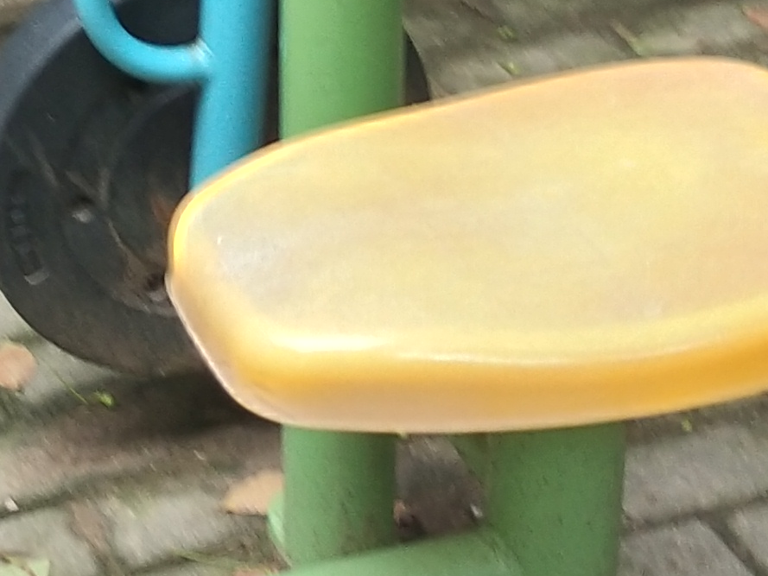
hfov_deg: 13.6
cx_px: 194
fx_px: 3217
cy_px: 256
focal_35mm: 145
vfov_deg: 10.2
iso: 64
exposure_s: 1/100
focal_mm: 3.69
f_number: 2.2
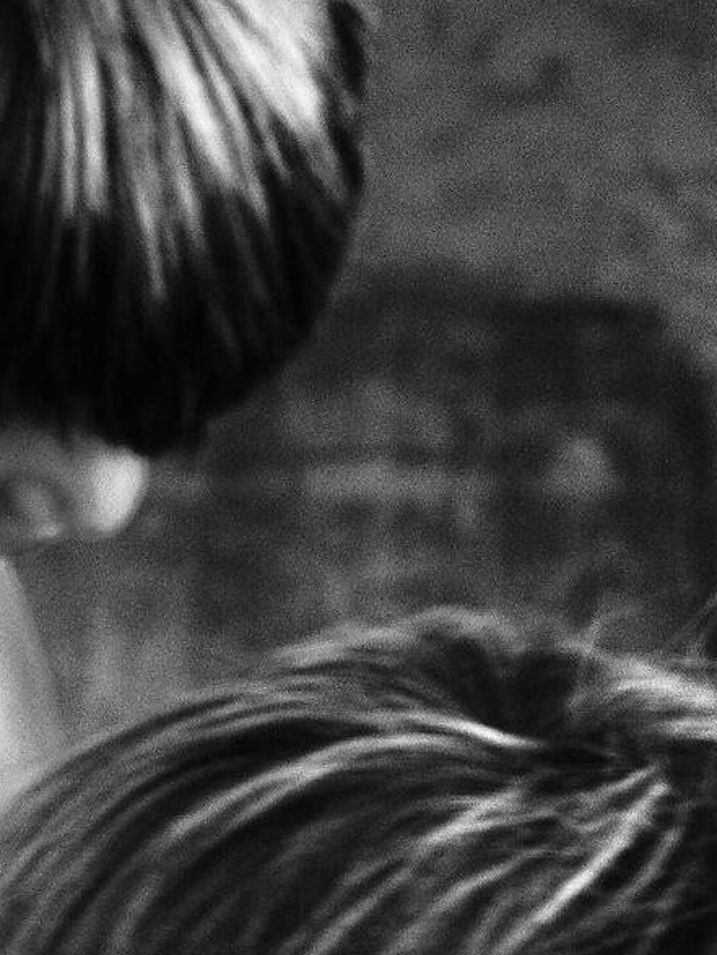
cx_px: 449
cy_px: 356
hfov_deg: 9.4
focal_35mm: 157
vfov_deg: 12.6
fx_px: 4336
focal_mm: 26
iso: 800
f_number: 9
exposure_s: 1/80
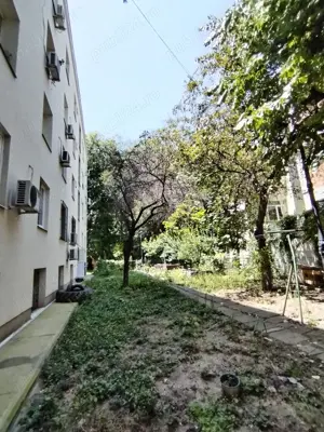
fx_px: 200
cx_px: 162
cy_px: 216
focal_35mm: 16
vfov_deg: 94.5
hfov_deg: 78.1
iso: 100
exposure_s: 1/248
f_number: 2.2
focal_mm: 1.42
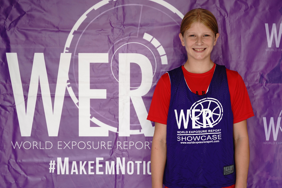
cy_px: 94
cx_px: 141
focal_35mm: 70
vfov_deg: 19.5
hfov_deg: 28.8
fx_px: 548
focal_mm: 70
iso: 500
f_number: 2.8
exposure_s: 1/1000
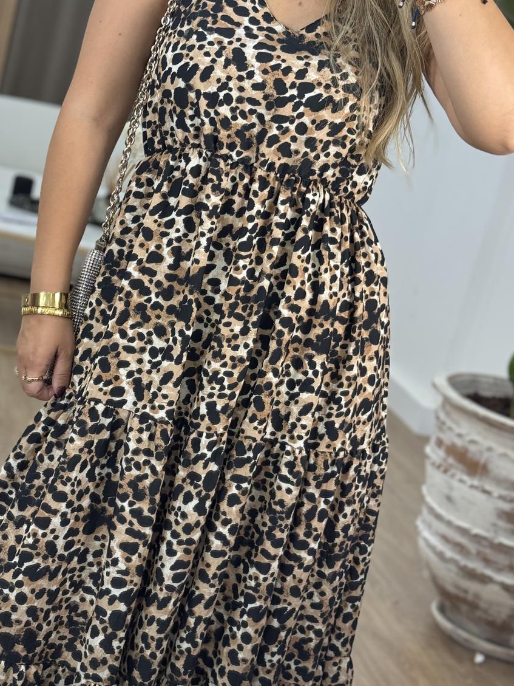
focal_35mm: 68
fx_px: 1346
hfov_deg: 21.6
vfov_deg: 28.6
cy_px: 328
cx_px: 195
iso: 80
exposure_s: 1/100
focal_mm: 6.76
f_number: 1.78
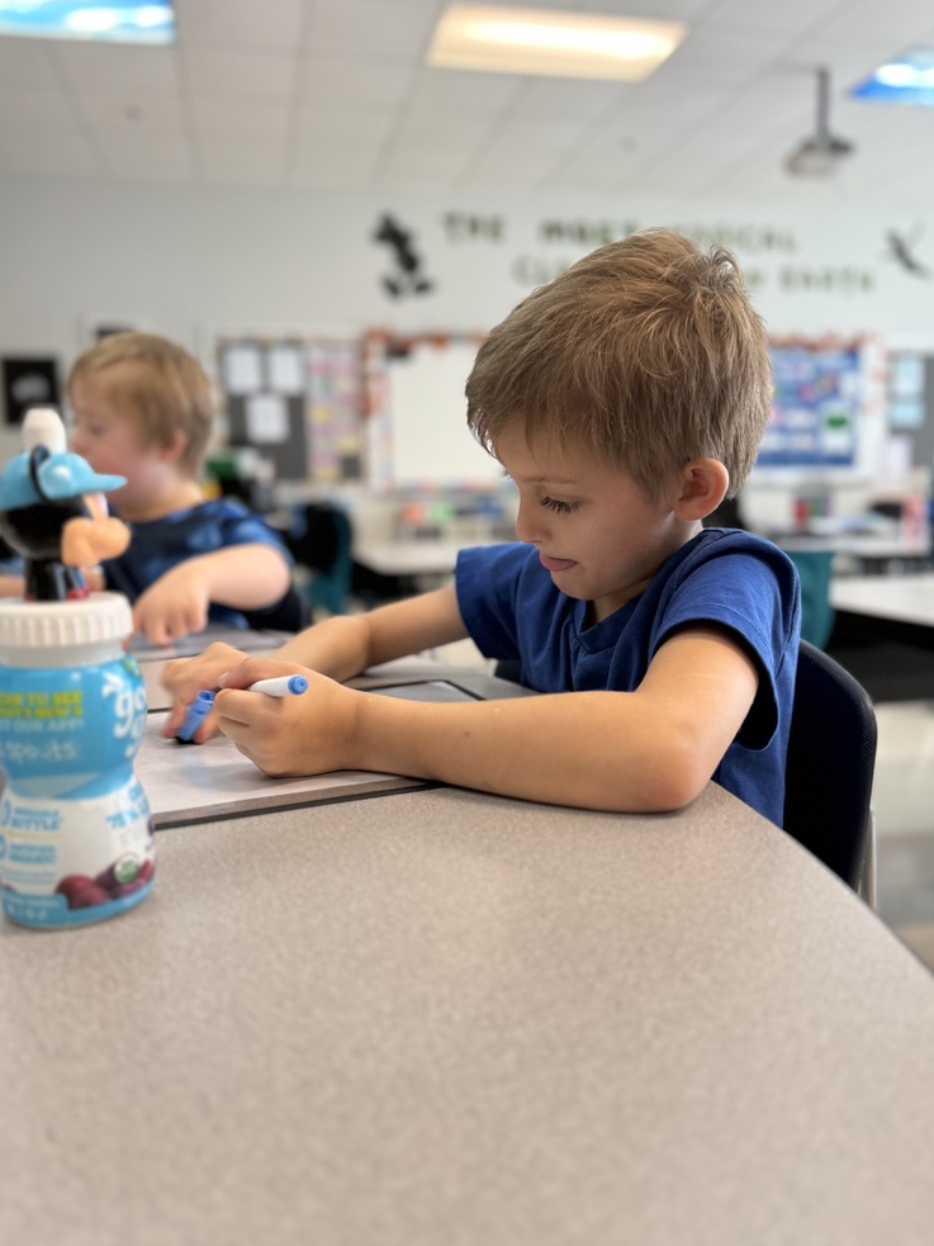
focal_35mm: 25
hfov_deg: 54.9
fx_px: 900
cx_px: 464
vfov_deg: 69.4
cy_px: 630
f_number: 1.78
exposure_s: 1/60
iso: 200
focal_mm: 6.76
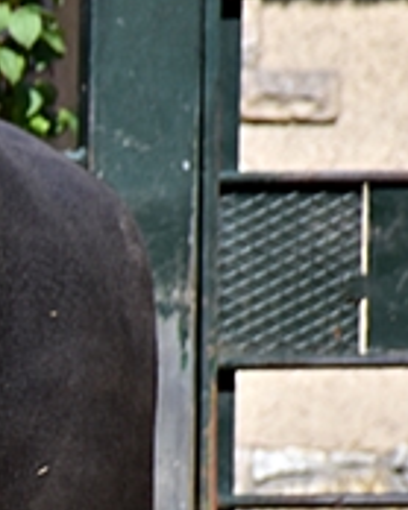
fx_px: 15273
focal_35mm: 1011
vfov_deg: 1.9
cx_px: -669
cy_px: 468
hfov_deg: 1.5
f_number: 5.6
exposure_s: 1/500
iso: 200
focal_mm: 122
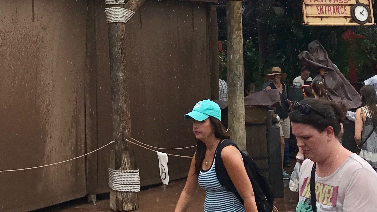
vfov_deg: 15.9
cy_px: -68
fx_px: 720
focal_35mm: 72
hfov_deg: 29.2
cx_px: 137
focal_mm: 3.99
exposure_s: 1/1100
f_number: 1.8
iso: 20
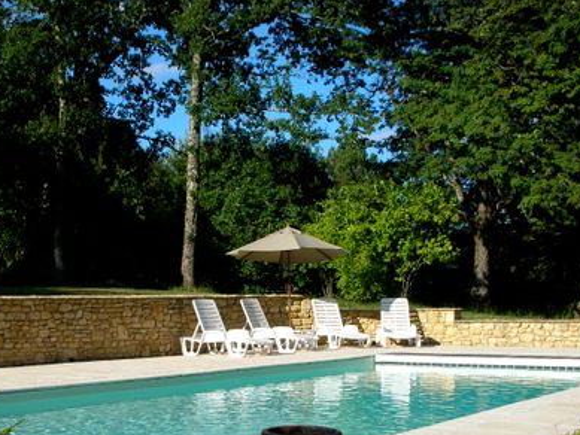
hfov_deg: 35.2
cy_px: 283
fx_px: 905
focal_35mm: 54
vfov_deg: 26.9
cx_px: 188
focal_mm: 5.8
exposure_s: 1/132
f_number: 8.5
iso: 50
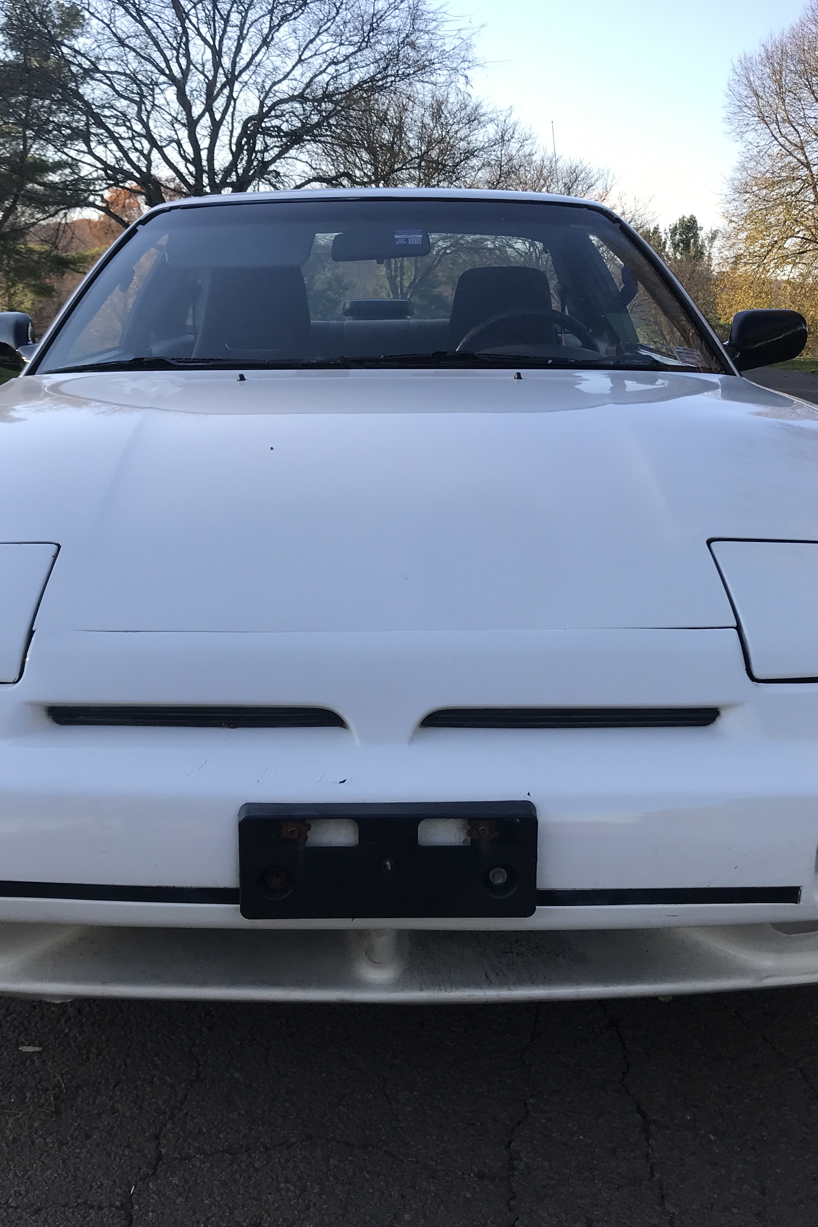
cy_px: 615
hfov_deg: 34.2
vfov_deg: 49.6
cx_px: 361
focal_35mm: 39
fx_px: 1329
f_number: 1.8
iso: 20
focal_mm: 3.99
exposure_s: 1/651
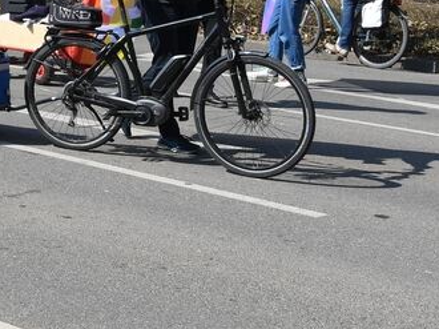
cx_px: -311
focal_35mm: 105
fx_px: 1331
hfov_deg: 16.2
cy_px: -95
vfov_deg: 13.6
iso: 200
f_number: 8
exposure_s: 1/320
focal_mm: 20
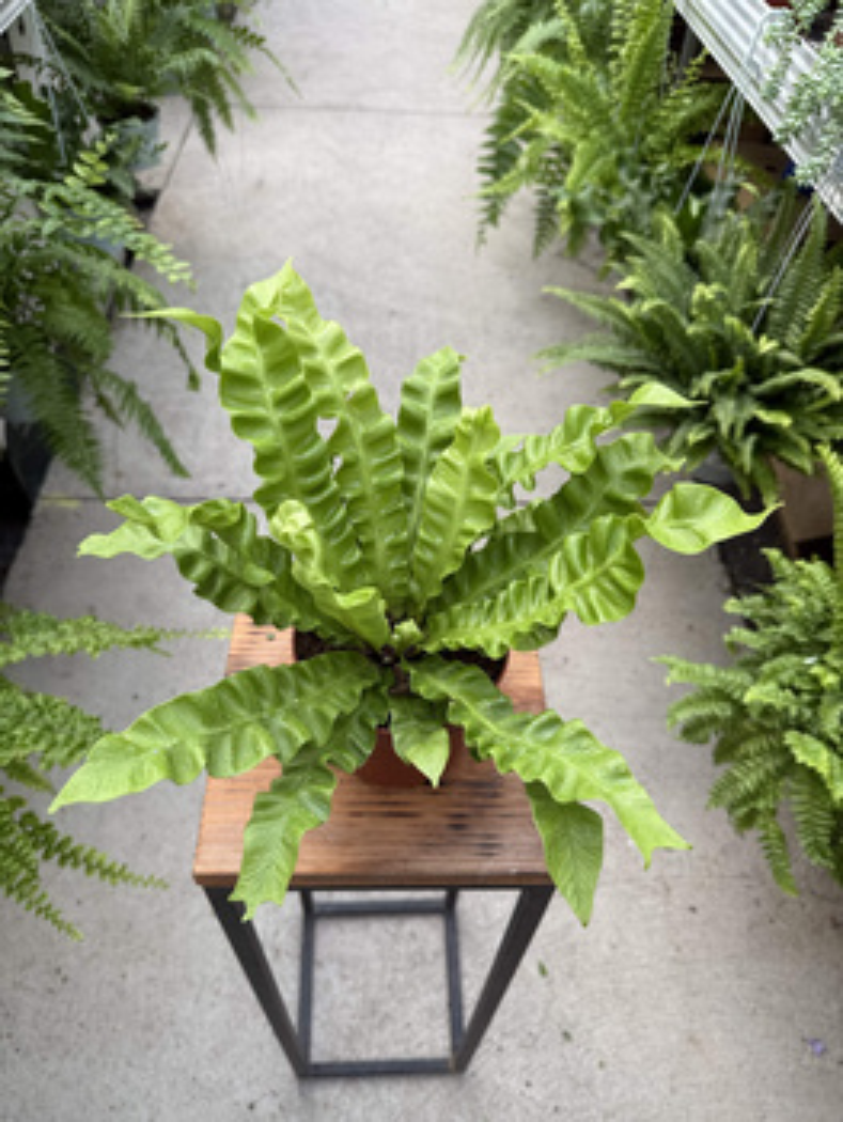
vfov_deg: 71.6
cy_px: 561
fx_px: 778
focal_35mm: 24
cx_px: 422
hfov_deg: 56.9
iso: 80
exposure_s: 1/387
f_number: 1.78
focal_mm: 6.76
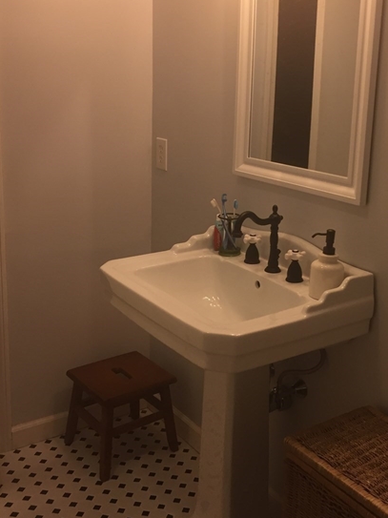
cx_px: 251
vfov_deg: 45.5
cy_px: 203
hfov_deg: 34.9
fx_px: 613
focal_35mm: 41
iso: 64
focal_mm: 4.15
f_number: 2.2
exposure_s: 1/30
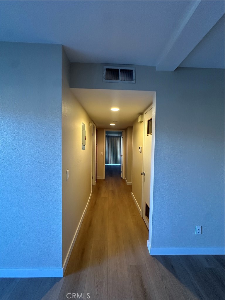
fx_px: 121
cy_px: 150
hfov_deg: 85.7
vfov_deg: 102.1
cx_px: 112
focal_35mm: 14
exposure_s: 1/60
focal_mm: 2.22
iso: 320
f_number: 2.2
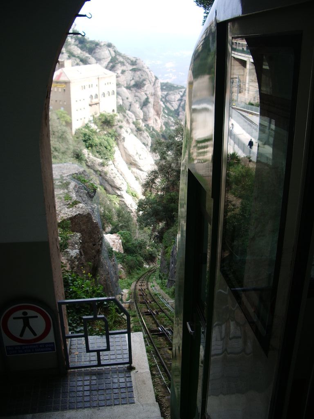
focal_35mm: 35
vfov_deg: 52.6
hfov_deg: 40.7
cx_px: 157
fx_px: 423
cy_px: 210
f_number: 2.6
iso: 50
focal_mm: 5.8
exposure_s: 1/160
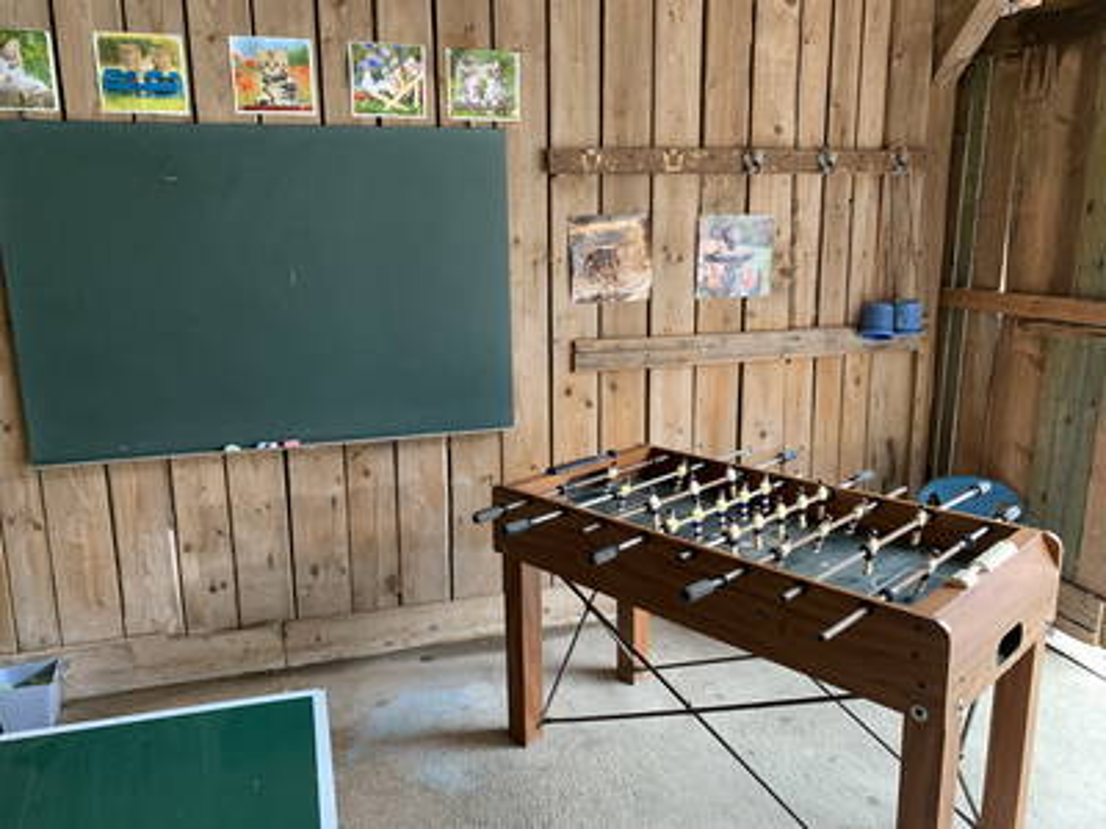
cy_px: 414
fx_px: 831
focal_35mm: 26
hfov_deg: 67.3
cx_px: 553
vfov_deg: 53.1
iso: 100
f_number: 1.8
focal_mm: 4.25
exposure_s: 1/60
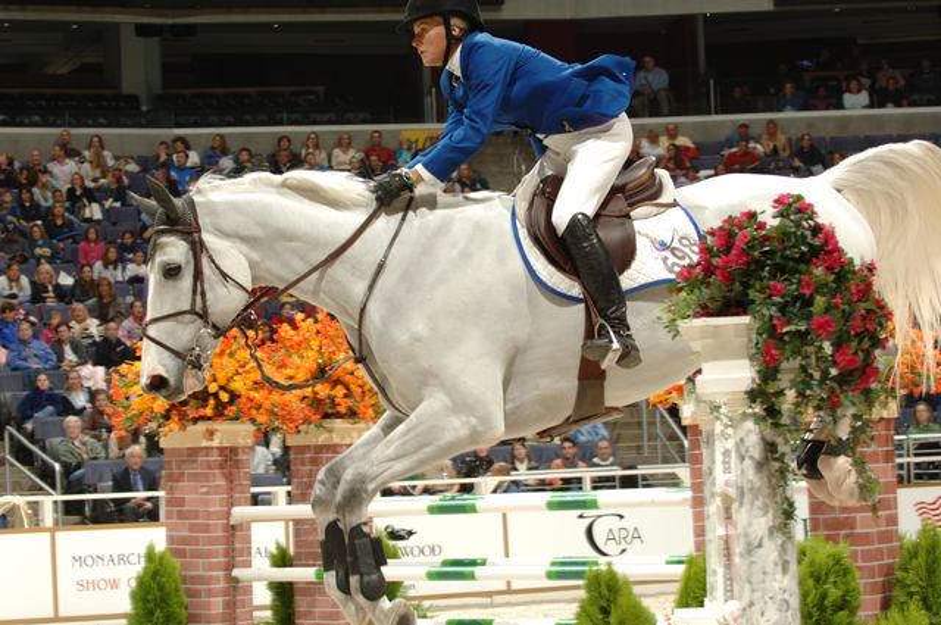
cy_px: 312
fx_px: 2741
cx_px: 470
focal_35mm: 105
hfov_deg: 19.5
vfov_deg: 13.0
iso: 200
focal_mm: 70
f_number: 5.6
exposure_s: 1/250
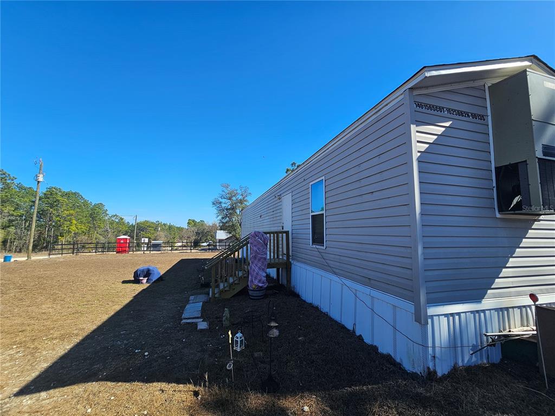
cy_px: 208
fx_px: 208
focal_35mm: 13
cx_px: 278
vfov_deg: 89.9
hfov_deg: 106.2
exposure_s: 1/1521
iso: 50
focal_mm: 2.2
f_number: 2.2
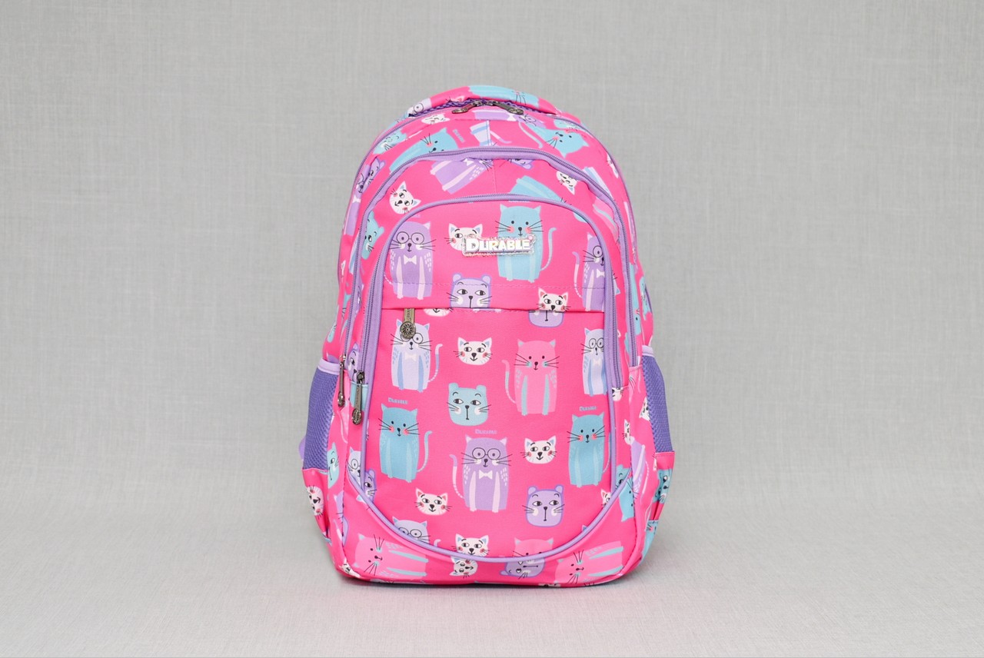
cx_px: 492
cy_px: 329
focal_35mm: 63
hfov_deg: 31.9
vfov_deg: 21.6
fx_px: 1724
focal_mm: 42
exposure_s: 1/60
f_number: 5.6
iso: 100
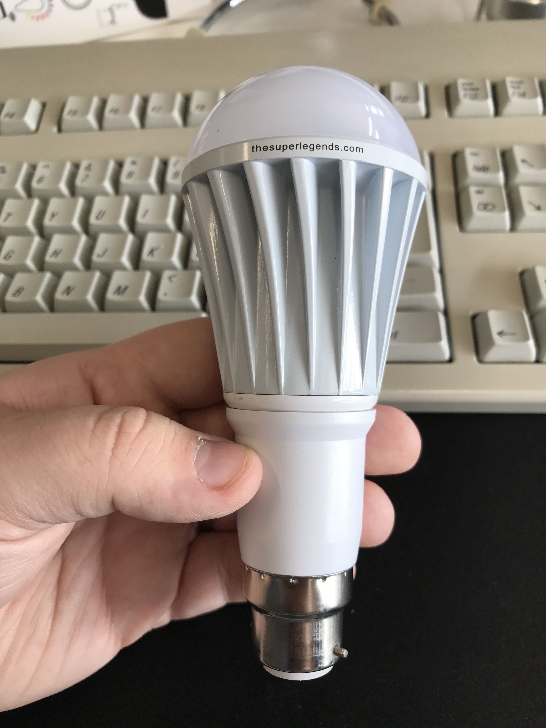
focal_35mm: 28
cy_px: 364
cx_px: 273
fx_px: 589
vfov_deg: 63.4
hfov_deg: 49.7
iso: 32
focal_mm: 3.99
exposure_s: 1/120
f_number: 1.8
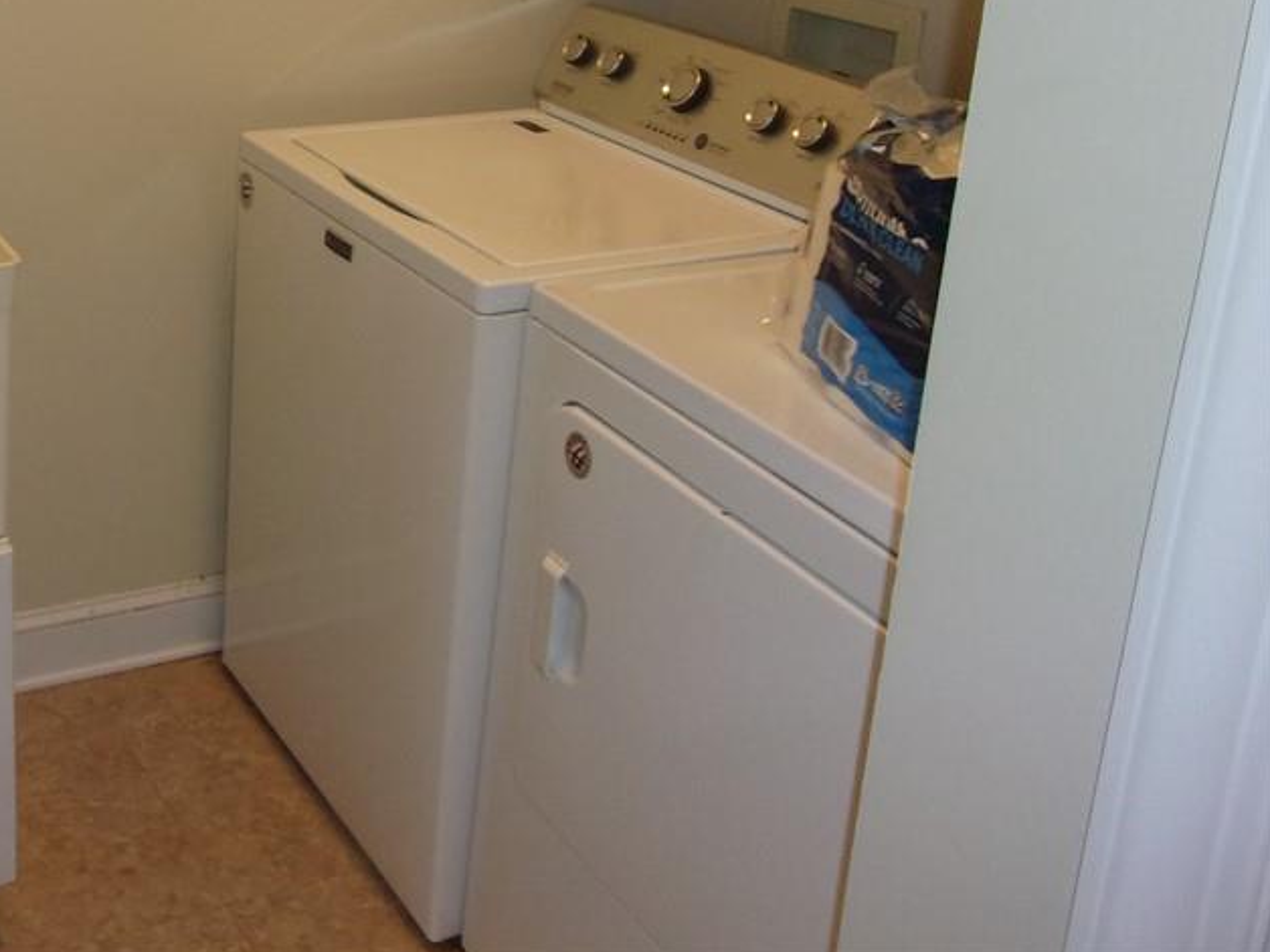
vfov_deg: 31.9
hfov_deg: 41.0
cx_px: 239
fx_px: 1614
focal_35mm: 44
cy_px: 182
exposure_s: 1/34
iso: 200
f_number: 3
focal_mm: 4.9
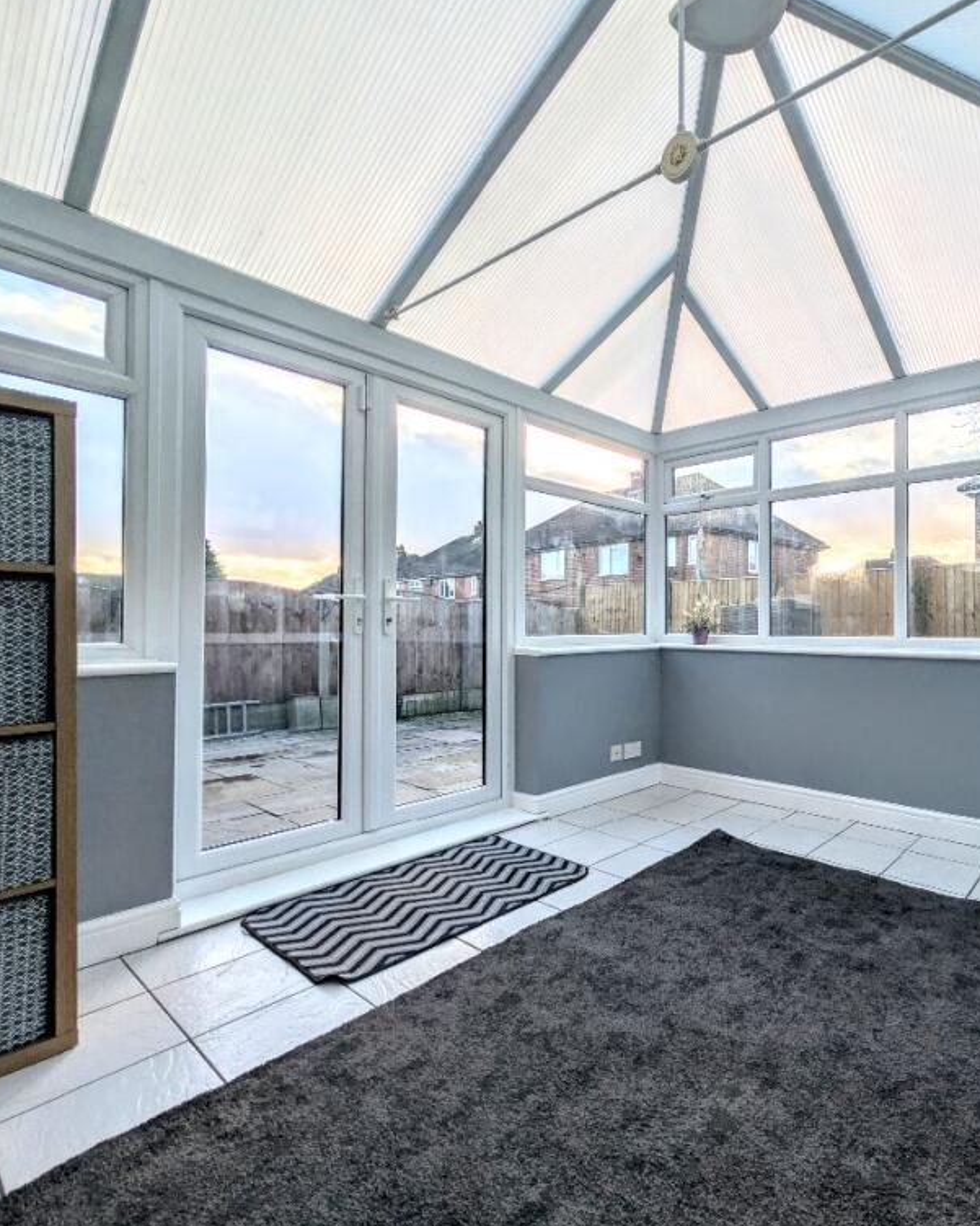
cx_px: 690
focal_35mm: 16
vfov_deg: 93.1
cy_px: 611
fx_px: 580
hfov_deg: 76.5
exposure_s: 1/1021
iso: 54
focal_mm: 2.02
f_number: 1.7
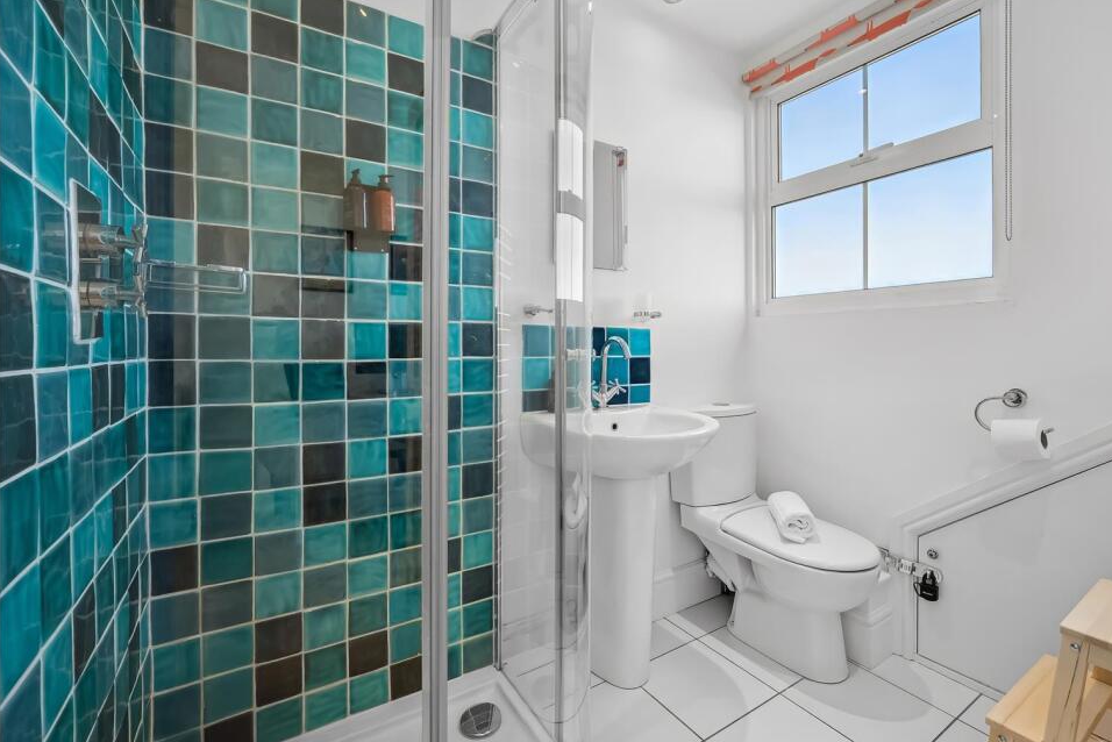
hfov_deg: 100.4
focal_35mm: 15
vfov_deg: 77.3
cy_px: 358
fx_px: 463
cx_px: 566
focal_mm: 14
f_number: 8
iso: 400
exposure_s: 1/40
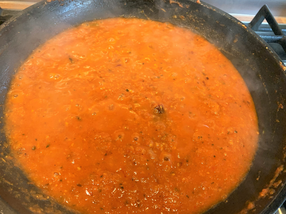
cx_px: 143
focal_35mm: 26
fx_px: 215
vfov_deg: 53.1
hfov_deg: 67.3
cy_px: 107
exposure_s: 1/50
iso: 320
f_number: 1.8
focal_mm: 4.25
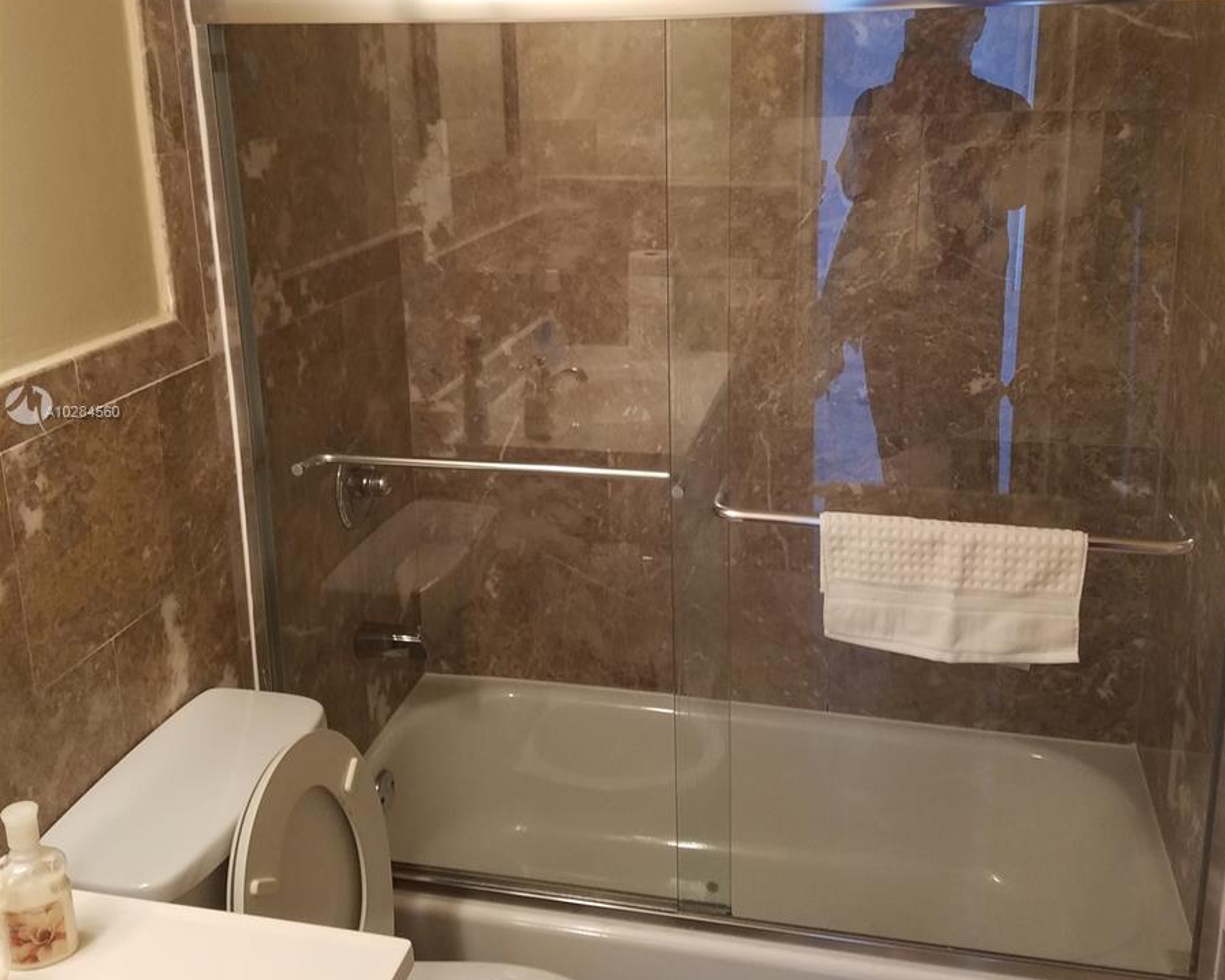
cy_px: 413
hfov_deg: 52.8
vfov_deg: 43.2
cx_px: 614
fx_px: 1233
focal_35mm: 34
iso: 100
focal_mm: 4.2
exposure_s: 1/60
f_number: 1.7
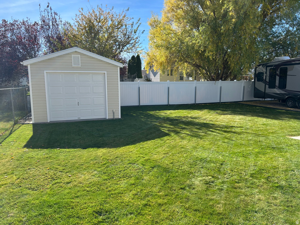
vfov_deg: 53.1
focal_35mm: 26
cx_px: 150
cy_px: 112
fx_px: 225
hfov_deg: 67.3
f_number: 1.5
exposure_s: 1/2457
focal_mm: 5.7
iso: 50
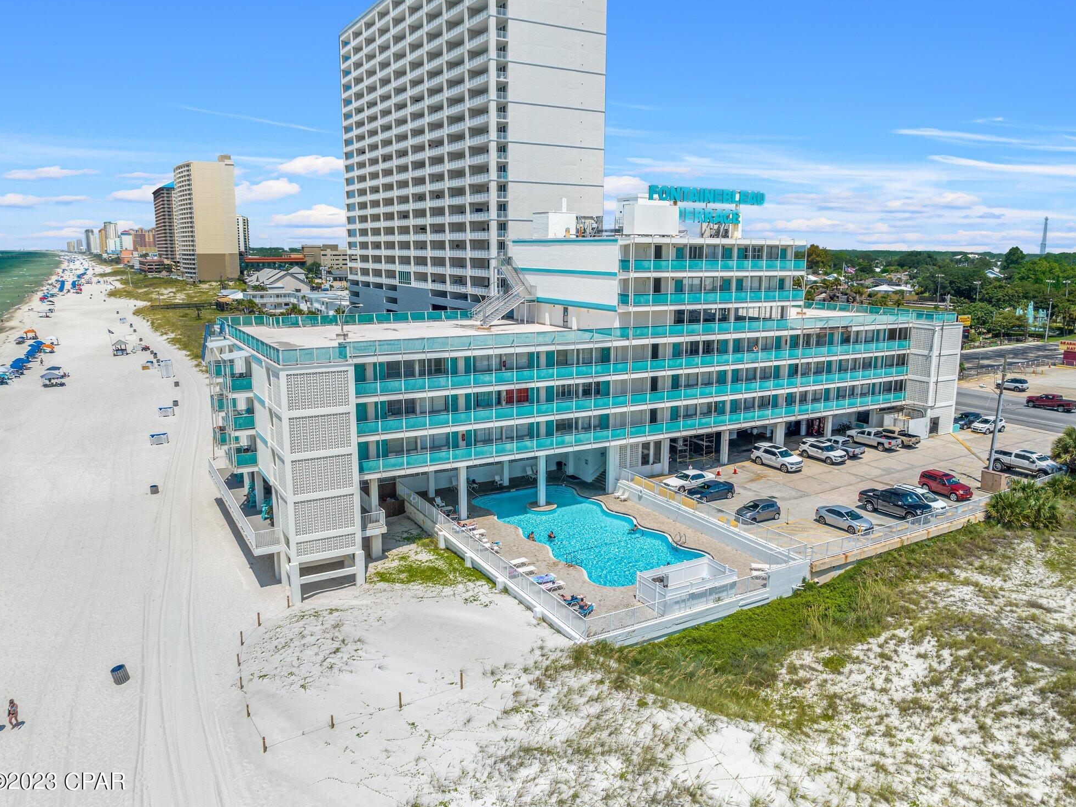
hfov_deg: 69.4
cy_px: 399
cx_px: 548
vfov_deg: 54.9
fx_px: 777
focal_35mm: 25
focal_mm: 12.29
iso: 100
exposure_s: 1/1250
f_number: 2.8
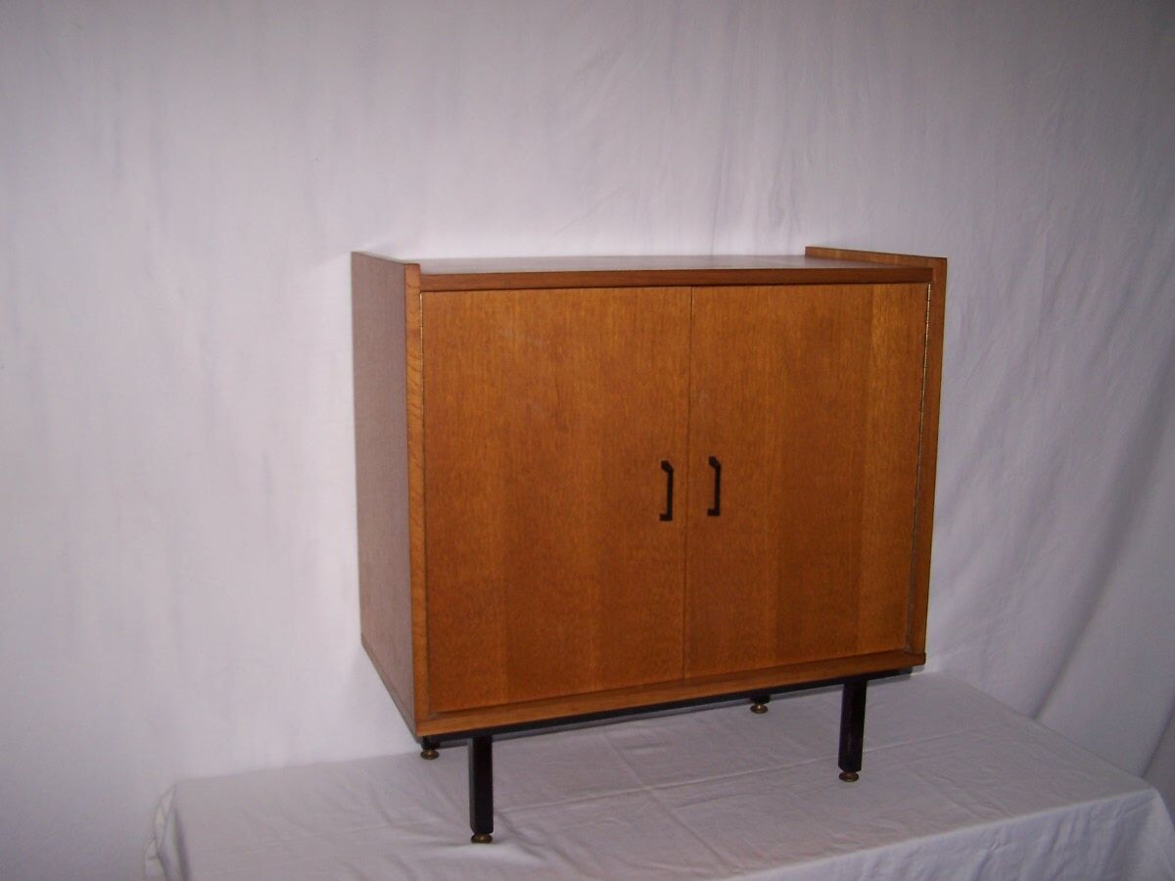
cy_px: 440
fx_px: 1290
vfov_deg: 37.7
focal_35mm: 38
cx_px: 588
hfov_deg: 49.0
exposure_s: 1/60
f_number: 2.8
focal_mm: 6.3
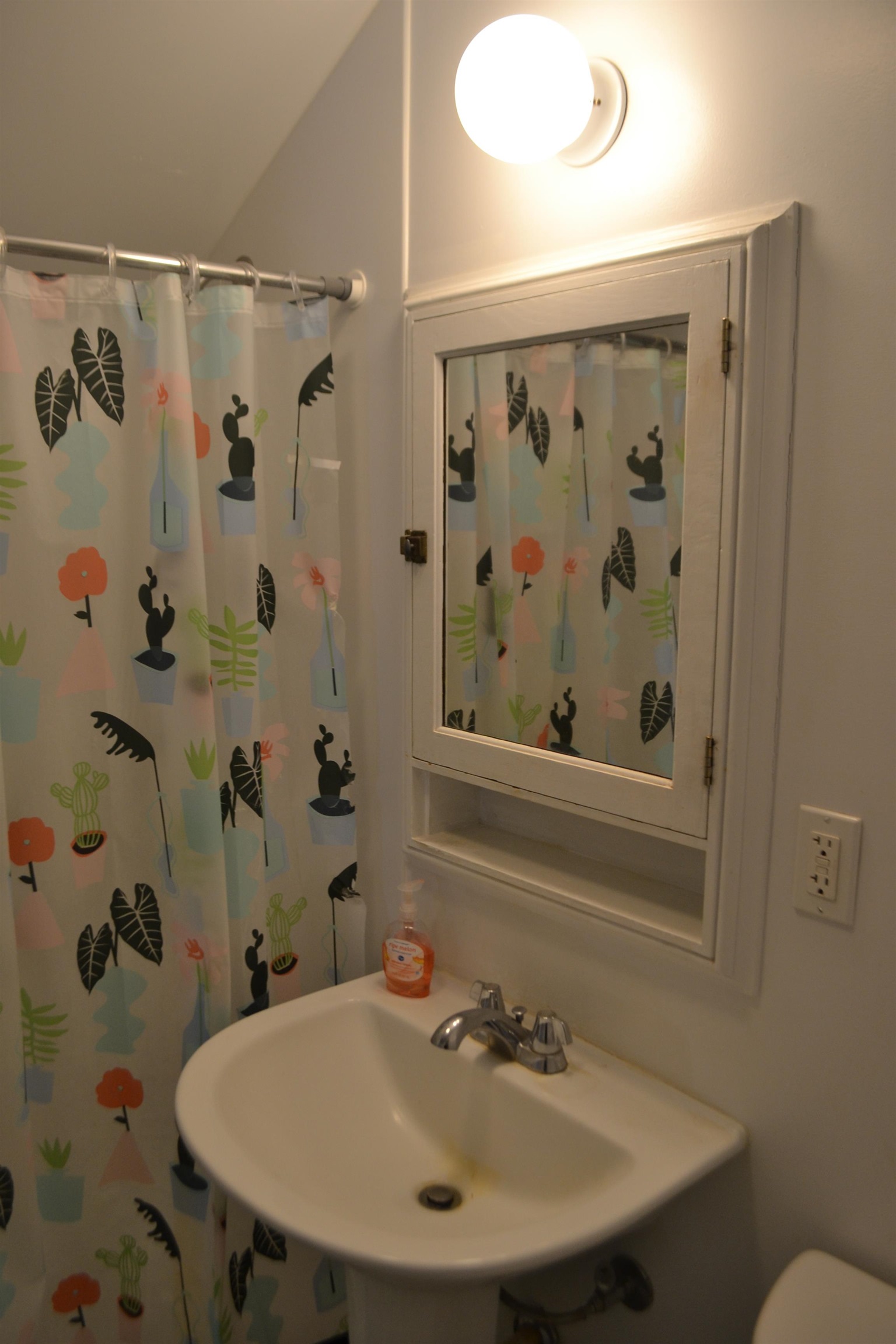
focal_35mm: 27
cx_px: 448
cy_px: 672
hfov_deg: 47.9
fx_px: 1008
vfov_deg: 67.4
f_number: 4.5
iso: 400
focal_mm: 18
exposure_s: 1/80
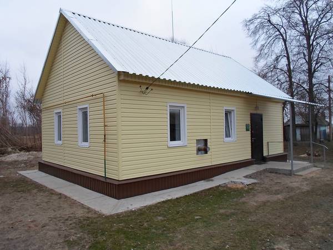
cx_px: 166
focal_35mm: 25
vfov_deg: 54.9
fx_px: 240
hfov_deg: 69.4
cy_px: 125
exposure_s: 1/125
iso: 80
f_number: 2.5
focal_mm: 4.5
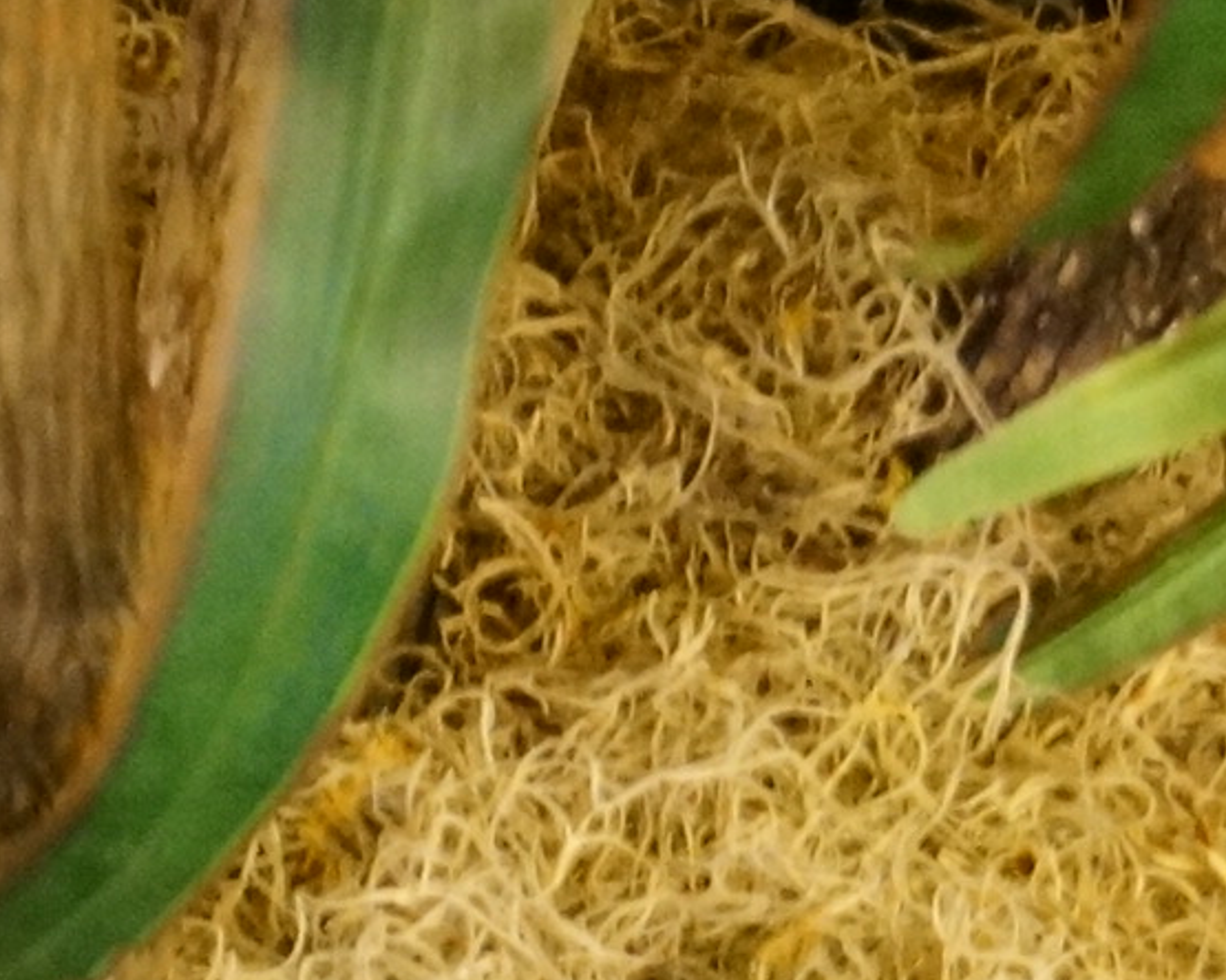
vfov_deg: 7.0
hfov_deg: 8.9
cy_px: 1510
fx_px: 7876
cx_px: 309
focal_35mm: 217
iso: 3200
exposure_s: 1/8
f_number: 5
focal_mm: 35
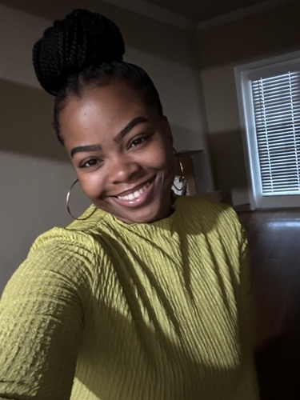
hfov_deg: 46.8
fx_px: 347
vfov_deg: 60.0
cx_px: 150
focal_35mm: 30
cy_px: 200
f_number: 1.9
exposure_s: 1/15
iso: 800
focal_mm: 2.69
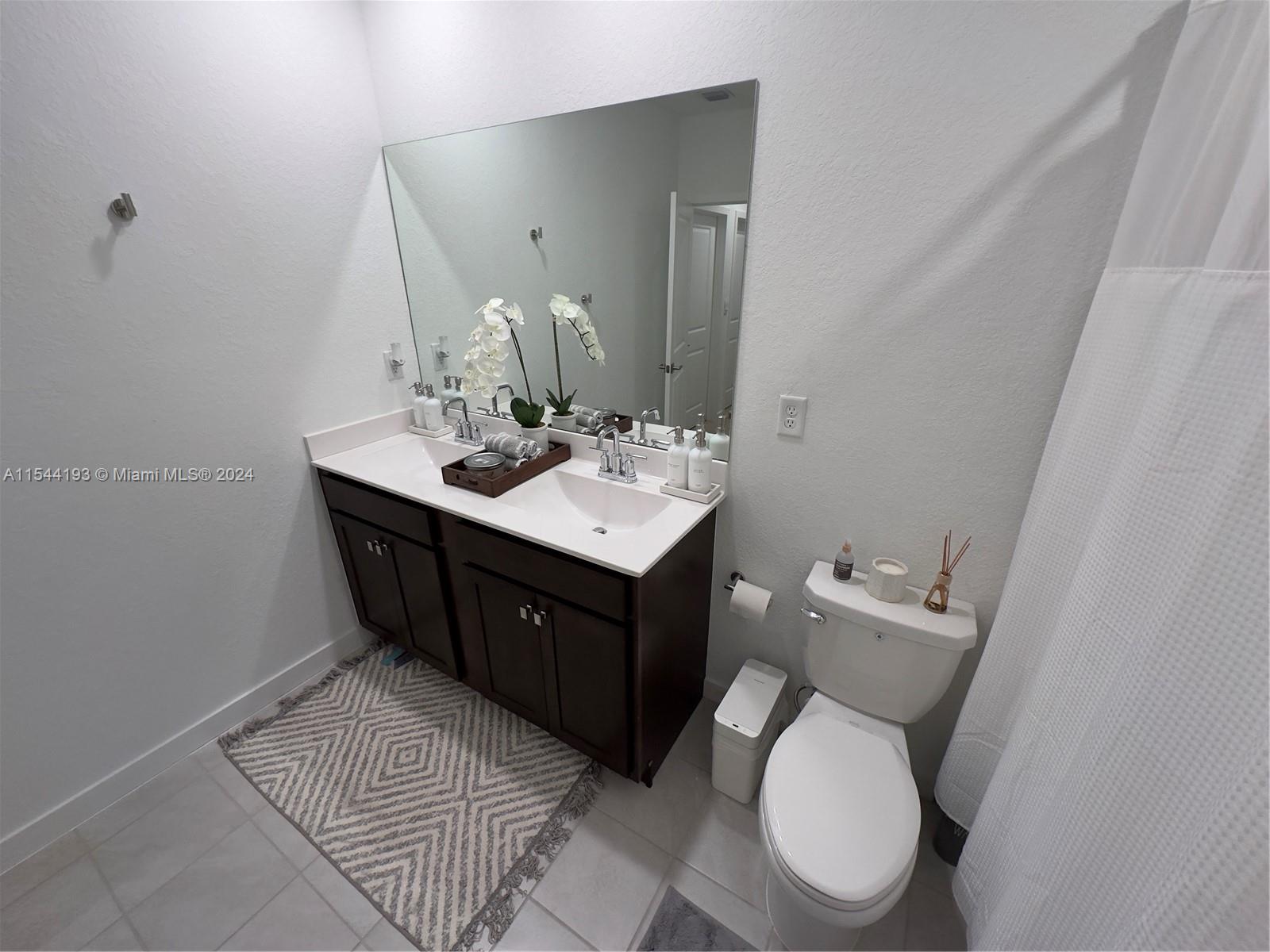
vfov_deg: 85.7
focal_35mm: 14
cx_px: 635
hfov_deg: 102.1
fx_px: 514
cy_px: 476
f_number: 2.2
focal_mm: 2.22
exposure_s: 1/120
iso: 160
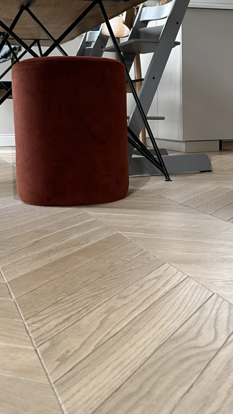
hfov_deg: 22.5
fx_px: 582
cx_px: 159
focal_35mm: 53
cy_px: 150
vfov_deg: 38.9
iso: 160
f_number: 1.78
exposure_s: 1/121
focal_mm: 6.86
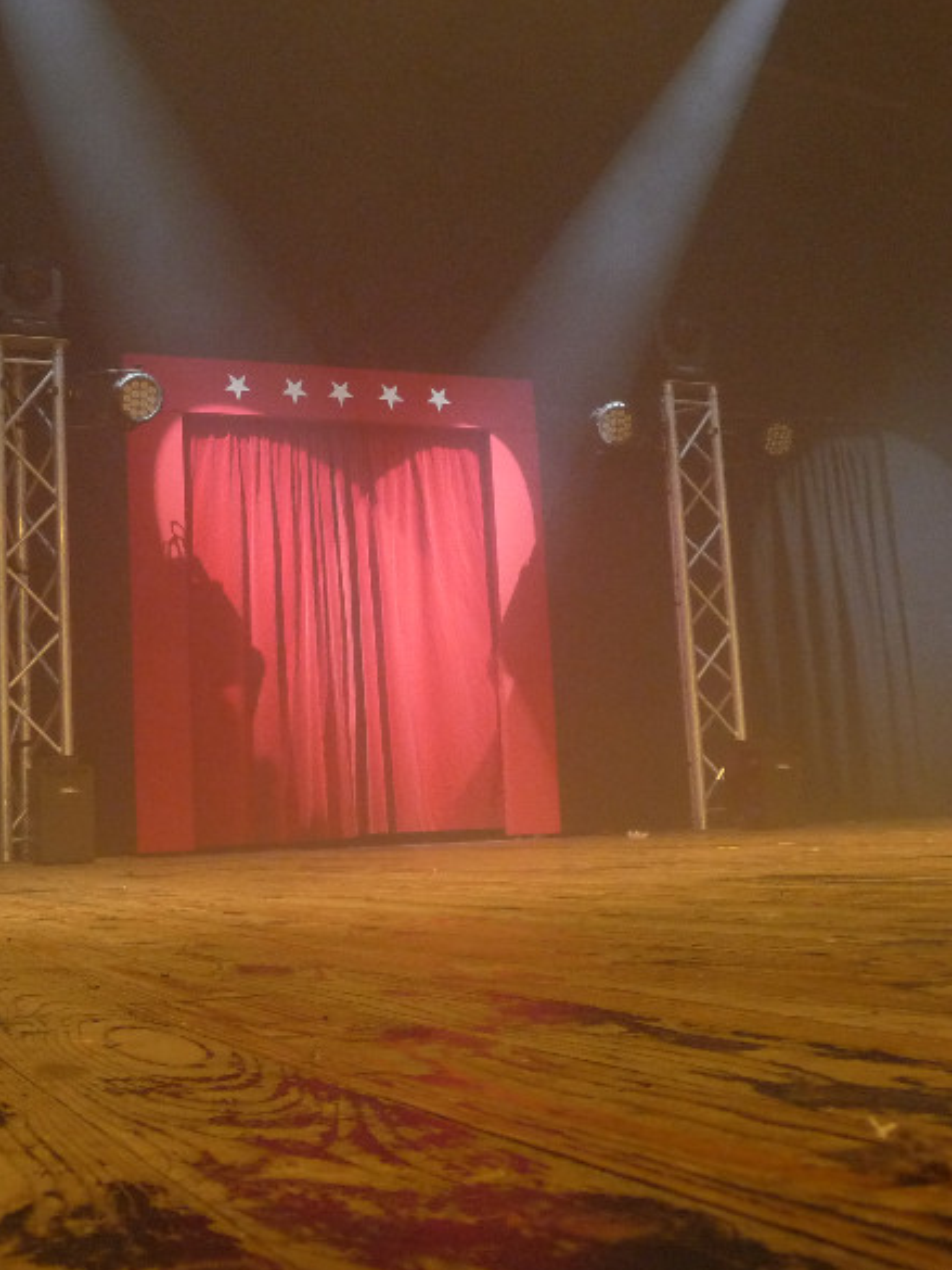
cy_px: 634
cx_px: 275
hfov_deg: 34.6
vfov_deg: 45.8
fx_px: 1503
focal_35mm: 41
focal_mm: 5
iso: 400
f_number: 3.4
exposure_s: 1/25
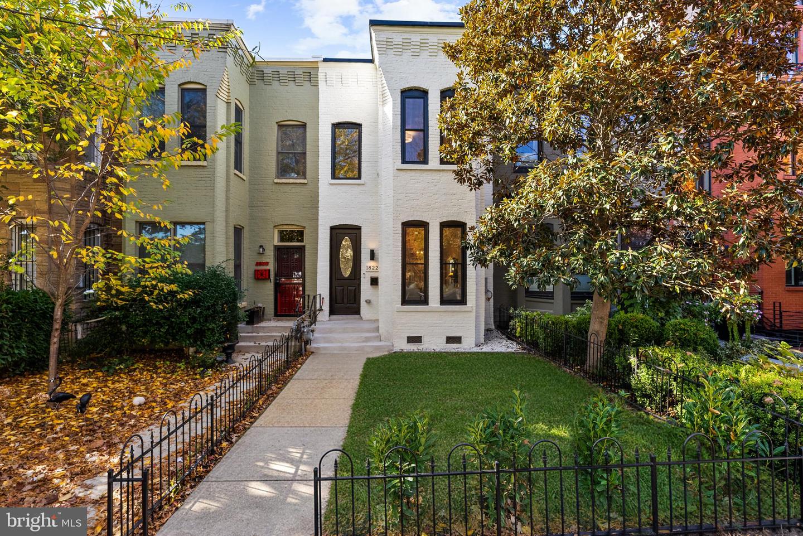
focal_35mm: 16
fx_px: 357
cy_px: 268
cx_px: 402
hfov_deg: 96.7
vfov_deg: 73.8
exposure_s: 1/200
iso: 250
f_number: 4.5
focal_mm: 16
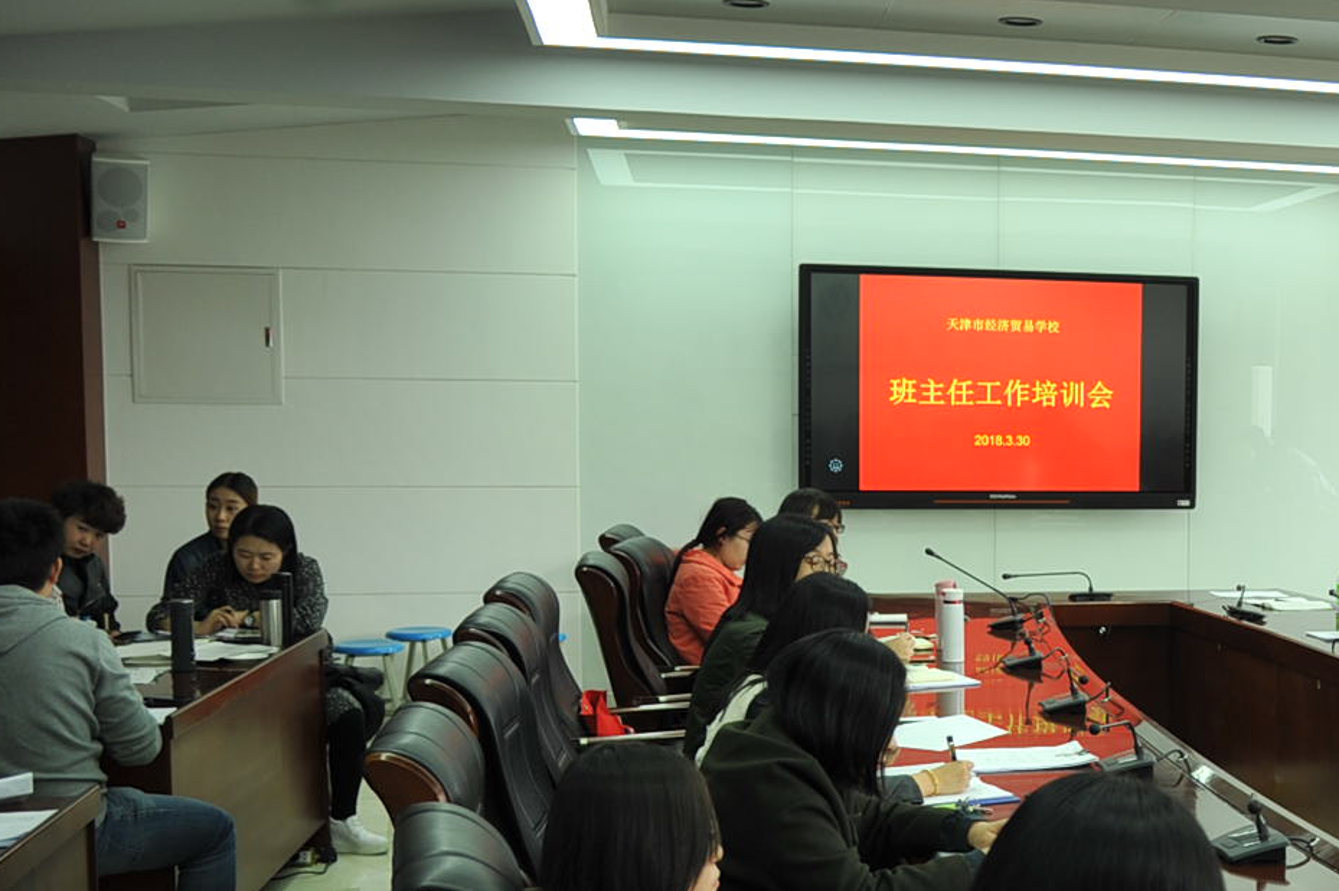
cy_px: 581
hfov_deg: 32.5
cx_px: 1424
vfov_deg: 24.5
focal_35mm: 55
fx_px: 2044
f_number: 4
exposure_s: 1/60
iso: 400
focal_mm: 24
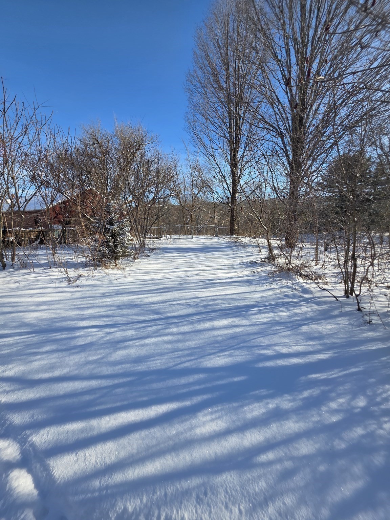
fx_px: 195
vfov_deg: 106.2
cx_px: 195
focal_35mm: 13
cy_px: 260
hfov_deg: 89.9
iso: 40
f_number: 1.9
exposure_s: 1/1387
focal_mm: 2.2
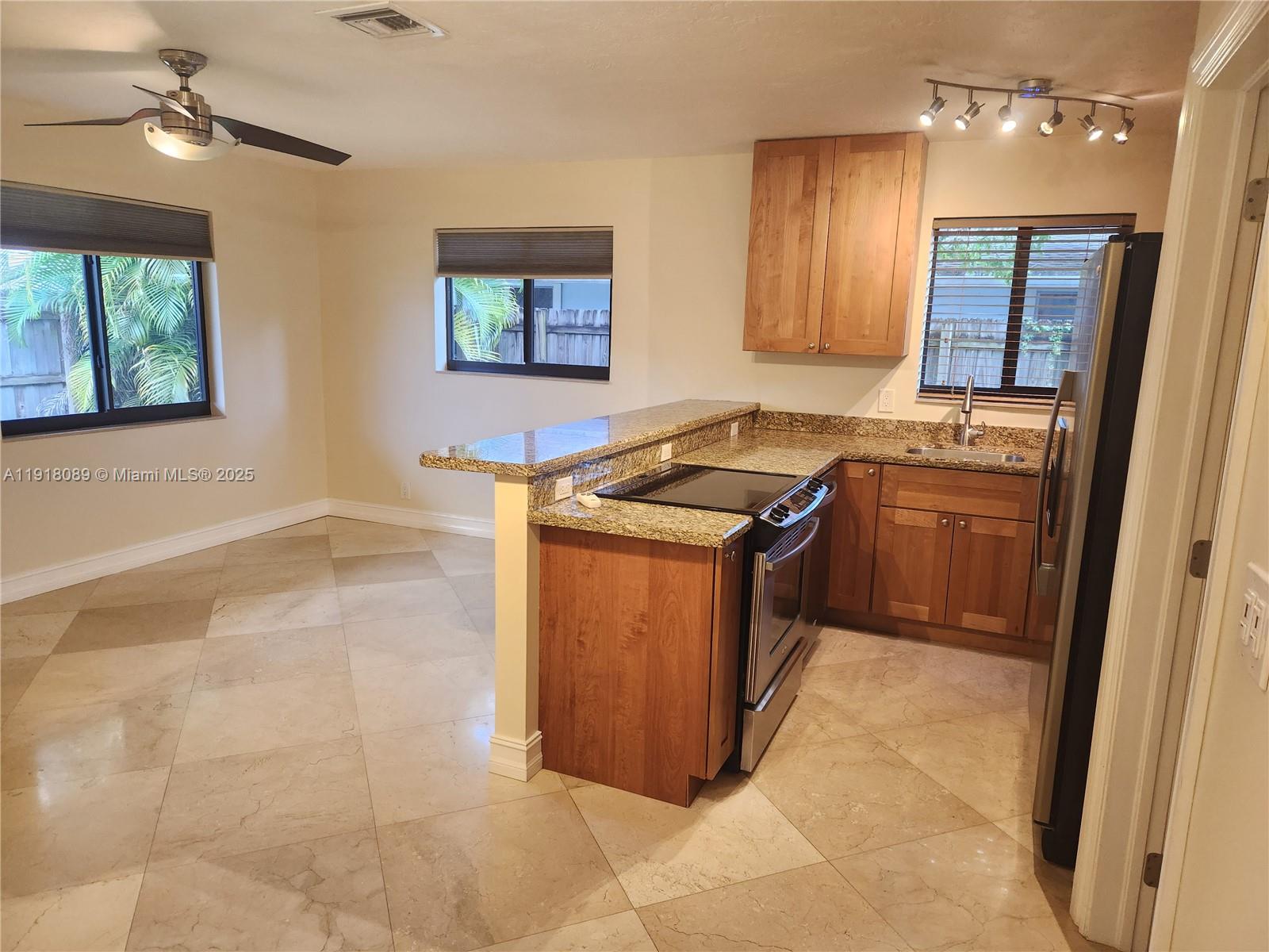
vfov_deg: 58.9
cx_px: 634
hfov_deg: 73.9
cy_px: 476
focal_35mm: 23
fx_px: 843
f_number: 1.8
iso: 200
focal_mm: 5.4
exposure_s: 1/120
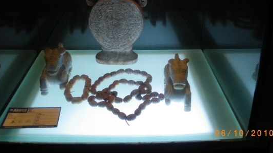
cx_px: 150
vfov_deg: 26.9
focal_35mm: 44
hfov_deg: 46.3
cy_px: 45
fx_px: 319
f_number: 3.5
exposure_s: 1/50
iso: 200
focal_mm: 6.3
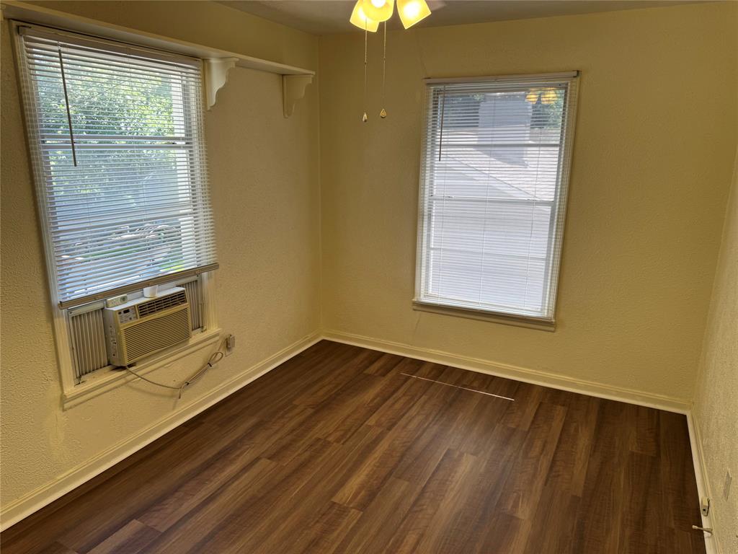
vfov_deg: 56.8
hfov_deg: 71.6
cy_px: 277
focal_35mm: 24
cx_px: 369
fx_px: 512
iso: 50
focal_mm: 6.76
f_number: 1.78
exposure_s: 1/120
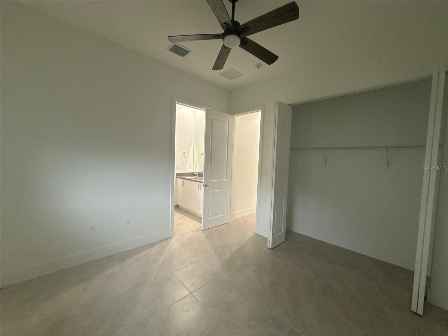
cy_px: 168
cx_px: 224
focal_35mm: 14
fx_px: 181
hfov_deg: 102.1
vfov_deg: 85.7
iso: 250
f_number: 2.2
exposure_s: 1/60
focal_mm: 2.22
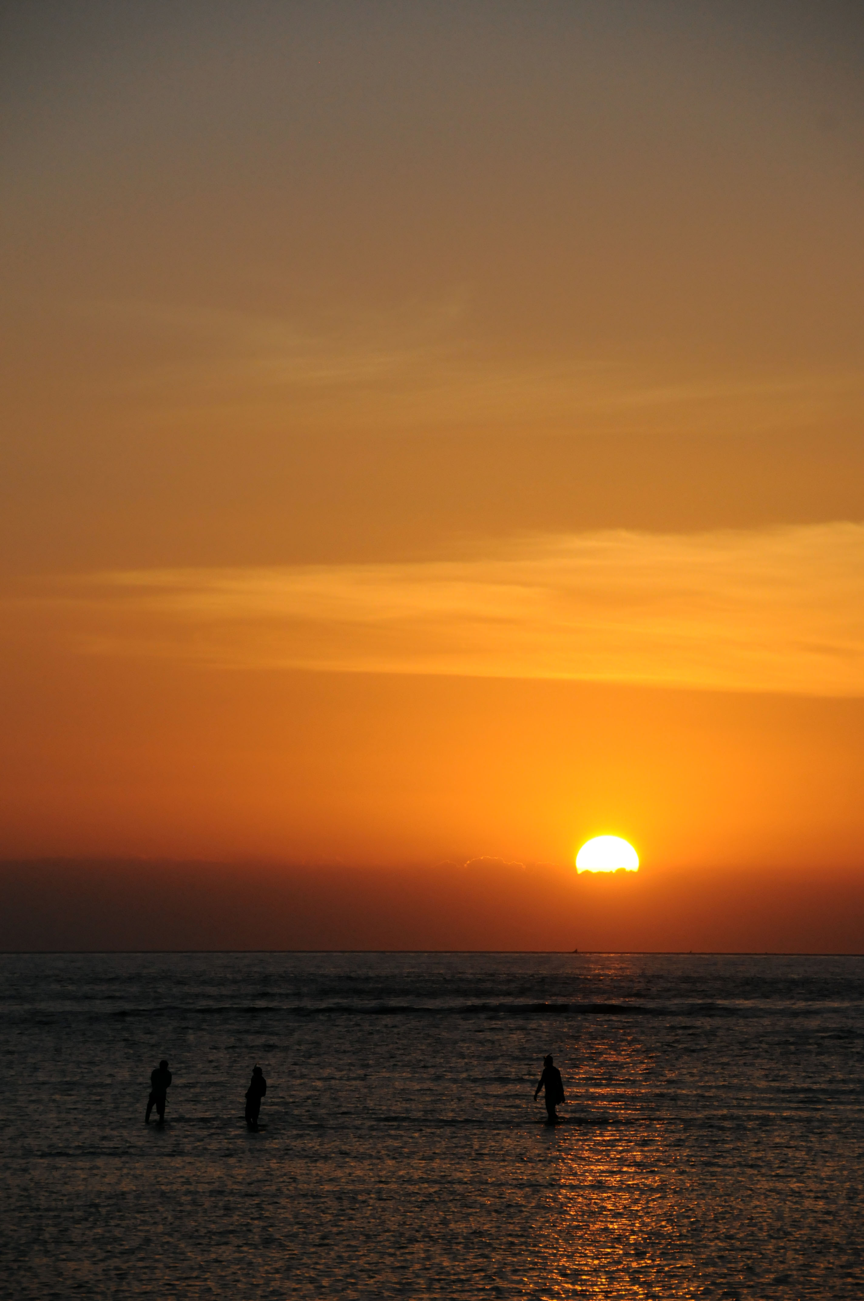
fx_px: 6496
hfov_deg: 7.6
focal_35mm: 180
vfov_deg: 11.4
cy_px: 650
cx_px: 432
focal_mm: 120
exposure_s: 1/1250
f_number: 9
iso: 800
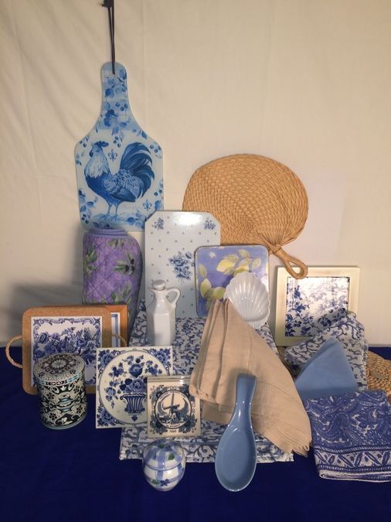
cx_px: 196
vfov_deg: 60.0
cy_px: 261
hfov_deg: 46.8
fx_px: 452
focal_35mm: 30
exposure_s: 1/33
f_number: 2.2
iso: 32
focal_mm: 4.12
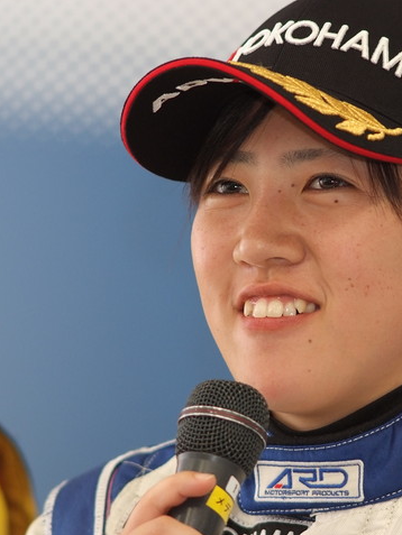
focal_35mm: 392
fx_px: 6067
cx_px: 294
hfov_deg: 3.8
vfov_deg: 5.1
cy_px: 268
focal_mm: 180
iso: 800
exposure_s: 1/125
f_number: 2.8
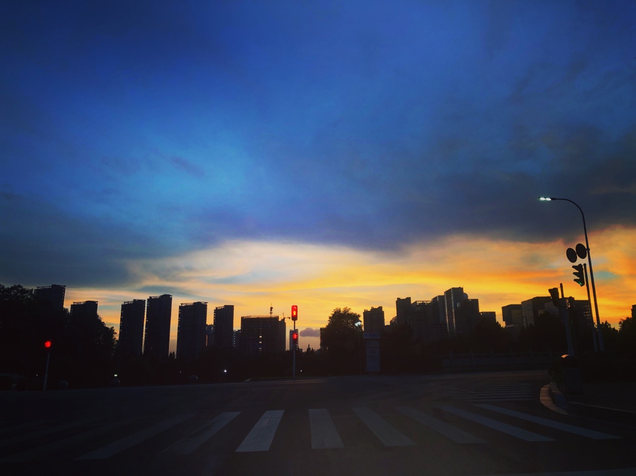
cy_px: 238
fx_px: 514
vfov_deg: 49.7
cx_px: 318
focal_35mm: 28
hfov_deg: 63.5
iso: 80
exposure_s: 1/120
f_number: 1.8
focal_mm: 4
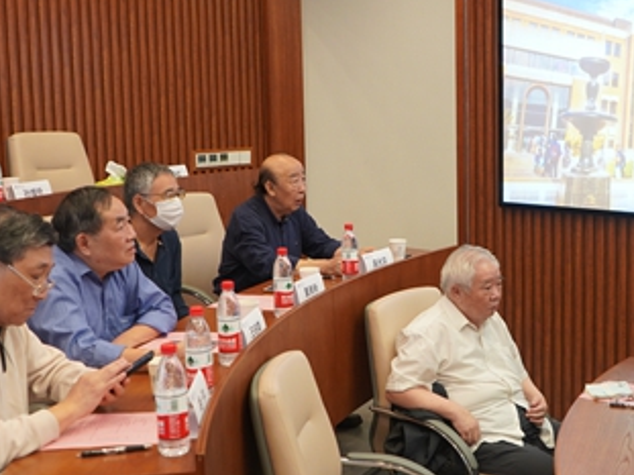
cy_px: 206
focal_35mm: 52
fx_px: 952
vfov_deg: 28.0
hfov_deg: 36.7
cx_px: 381
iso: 1600
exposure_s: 1/160
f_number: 4
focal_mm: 28
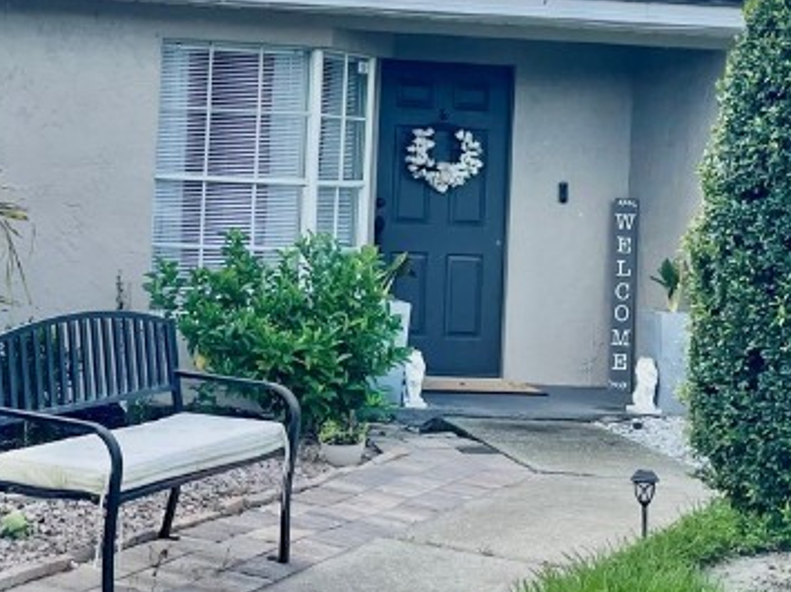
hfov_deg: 25.6
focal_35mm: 75
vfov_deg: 19.4
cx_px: 169
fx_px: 1713
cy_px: 127
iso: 32
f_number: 1.6
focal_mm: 4.2
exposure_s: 1/1247
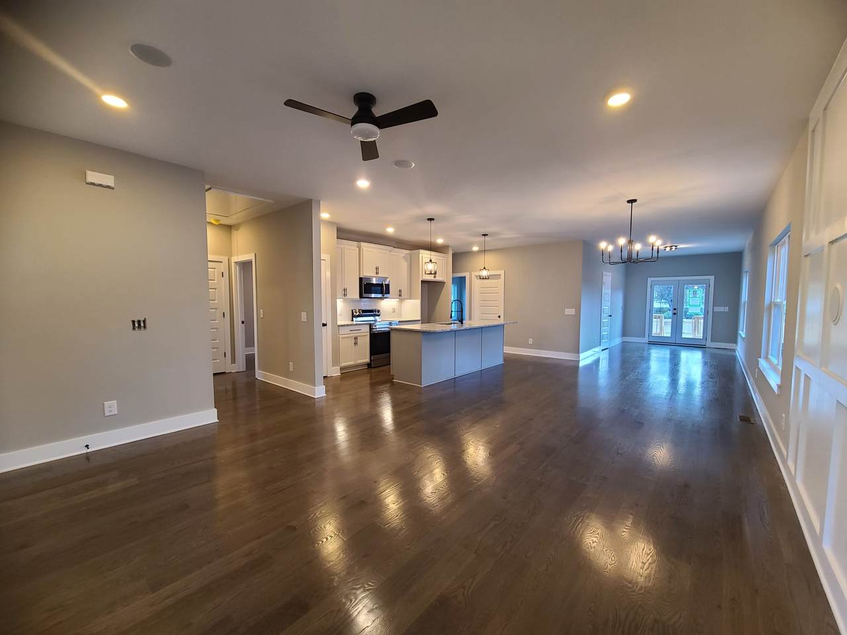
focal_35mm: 13
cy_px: 318
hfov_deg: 106.2
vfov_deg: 89.9
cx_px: 424
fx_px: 318
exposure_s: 1/60
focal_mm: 2.2
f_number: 2.2
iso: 250
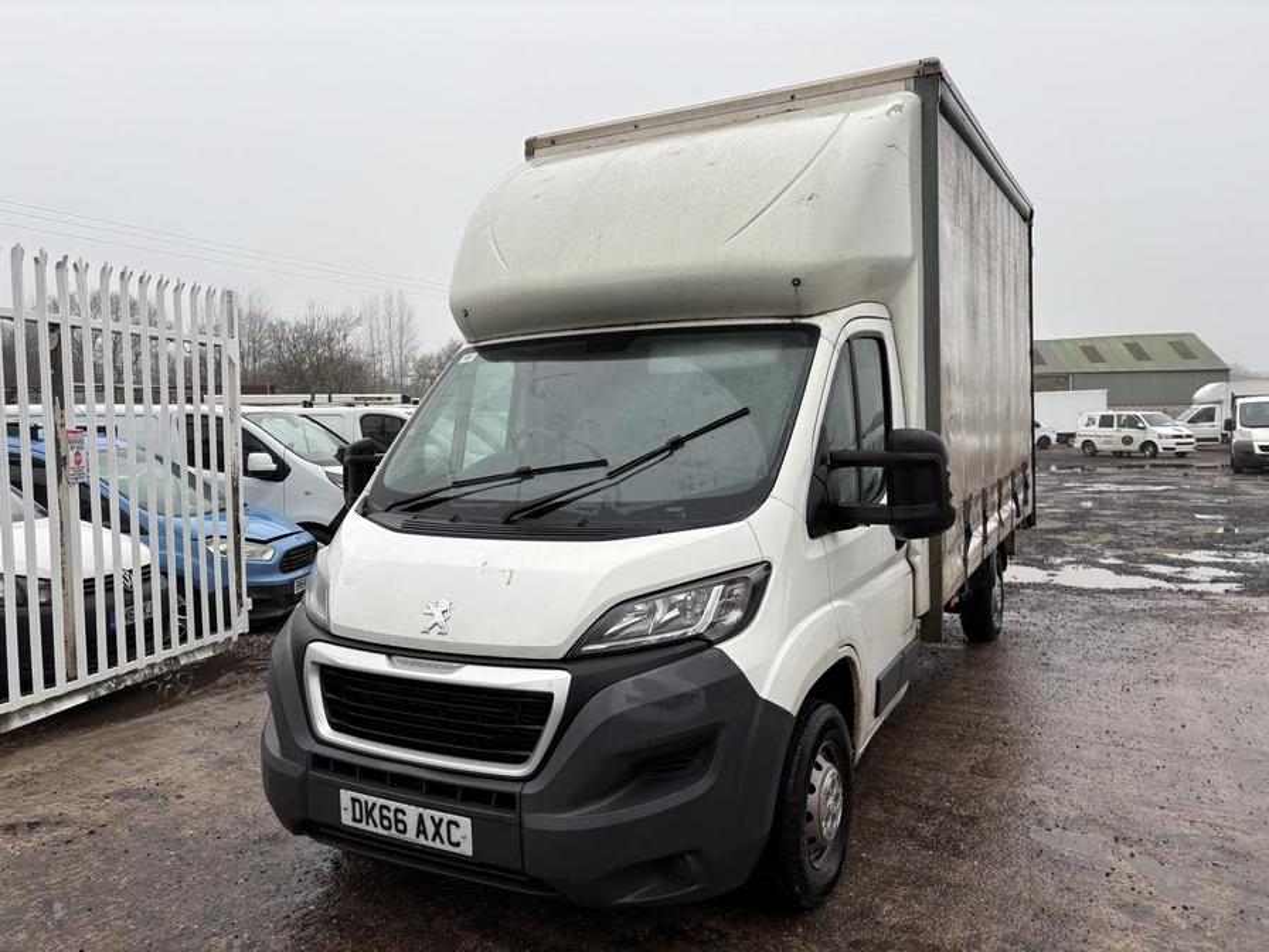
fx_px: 953
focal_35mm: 26
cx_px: 634
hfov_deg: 67.3
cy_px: 476
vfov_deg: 53.1
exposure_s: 1/417
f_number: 1.6
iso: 50
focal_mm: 5.96
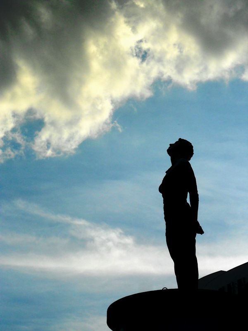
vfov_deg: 22.8
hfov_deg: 17.2
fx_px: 822
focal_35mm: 86
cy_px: 166
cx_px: 124
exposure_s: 1/400
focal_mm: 15.4
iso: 200
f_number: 15.8
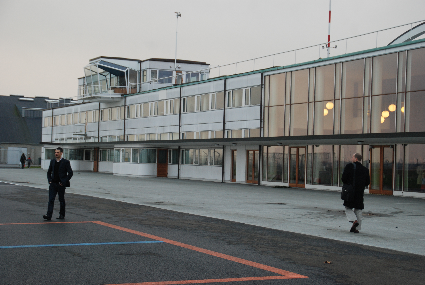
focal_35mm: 72
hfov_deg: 28.0
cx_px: 212
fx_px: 851
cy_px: 142
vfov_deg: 19.0
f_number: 6.3
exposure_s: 1/160
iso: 400
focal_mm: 48
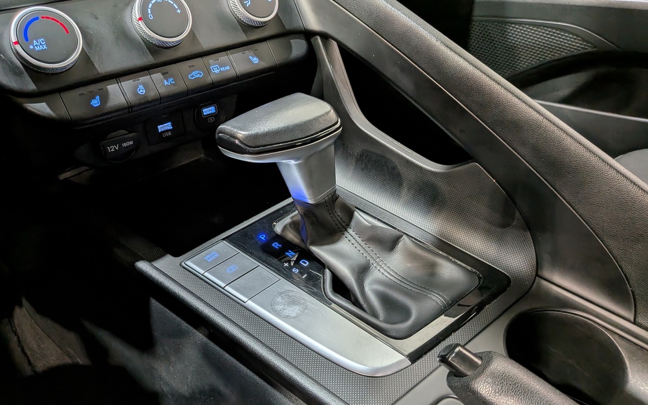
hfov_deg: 70.4
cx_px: 321
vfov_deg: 47.6
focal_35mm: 26
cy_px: 203
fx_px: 459
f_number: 1.7
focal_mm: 4.53
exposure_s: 1/67
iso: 31
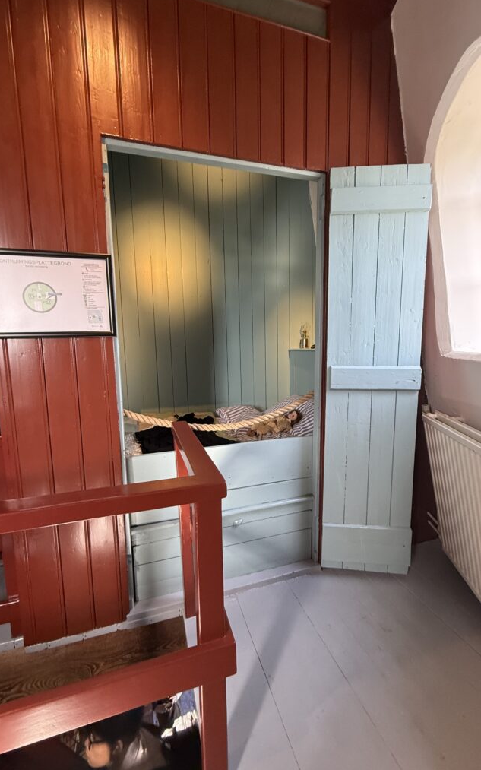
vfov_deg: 101.5
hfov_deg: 74.8
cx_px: 239
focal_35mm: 15
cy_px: 382
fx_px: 315
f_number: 2.2
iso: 320
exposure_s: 1/99
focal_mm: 2.22
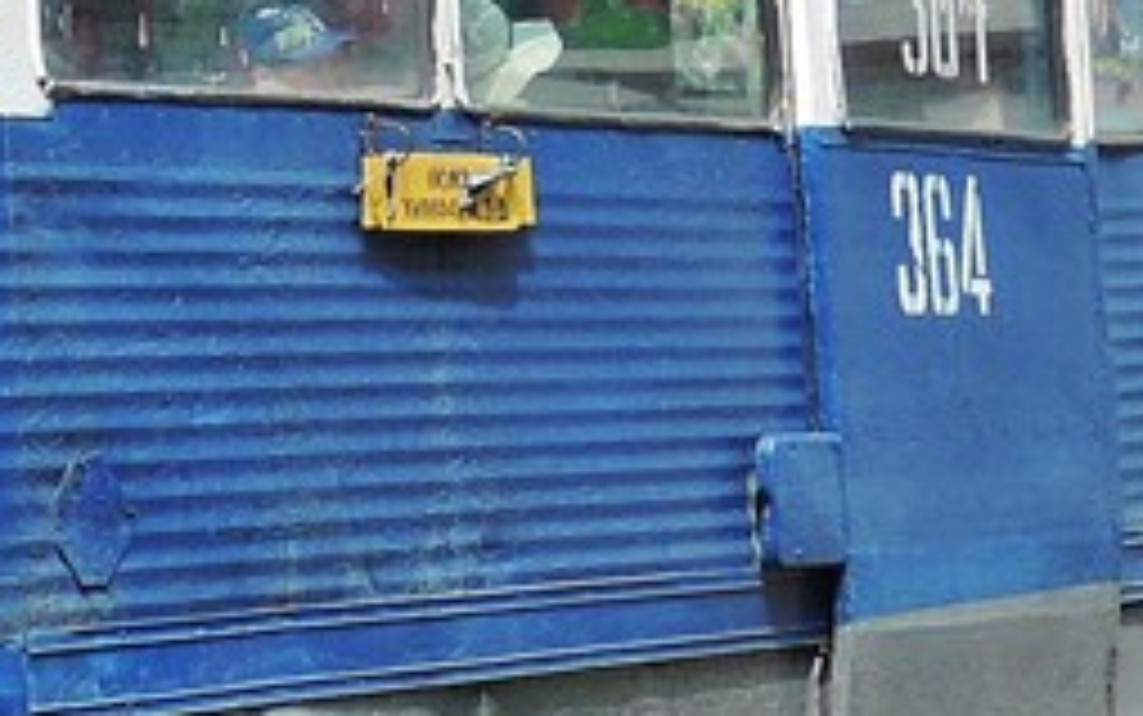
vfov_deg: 8.3
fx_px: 4830
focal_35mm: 155
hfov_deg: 12.9
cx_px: -459
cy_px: -410
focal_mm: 6.6
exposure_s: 1/2000
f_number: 2.2
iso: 180
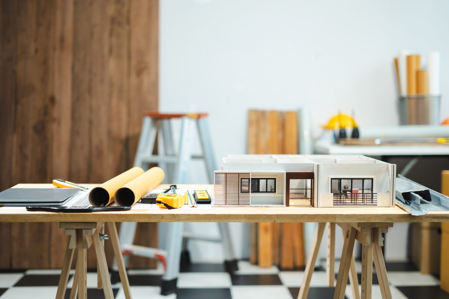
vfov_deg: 27.0
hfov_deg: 39.6
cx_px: 224
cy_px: 150
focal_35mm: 50
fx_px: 624
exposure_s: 1/250
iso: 400
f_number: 2
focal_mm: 50
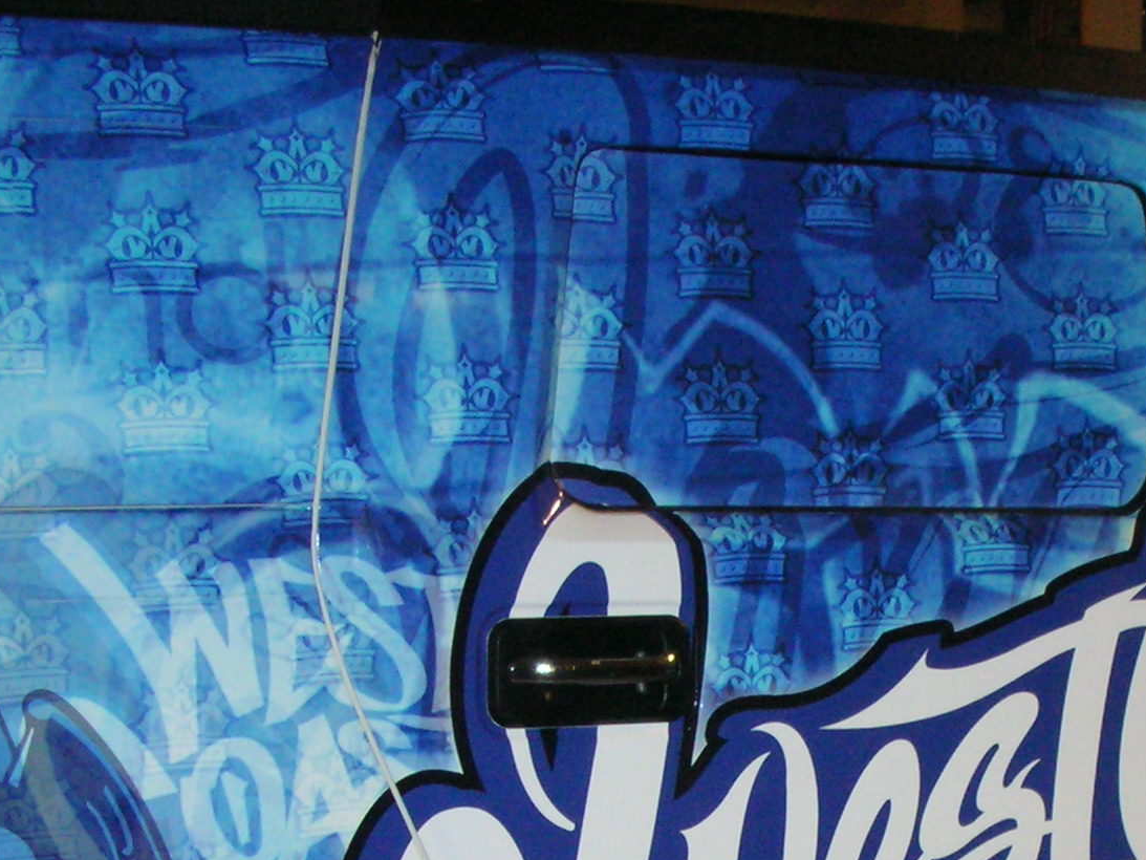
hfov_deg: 23.1
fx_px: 2748
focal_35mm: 83
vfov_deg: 17.3
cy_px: 918
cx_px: 960
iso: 200
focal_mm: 5.8
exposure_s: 1/60.1
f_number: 3
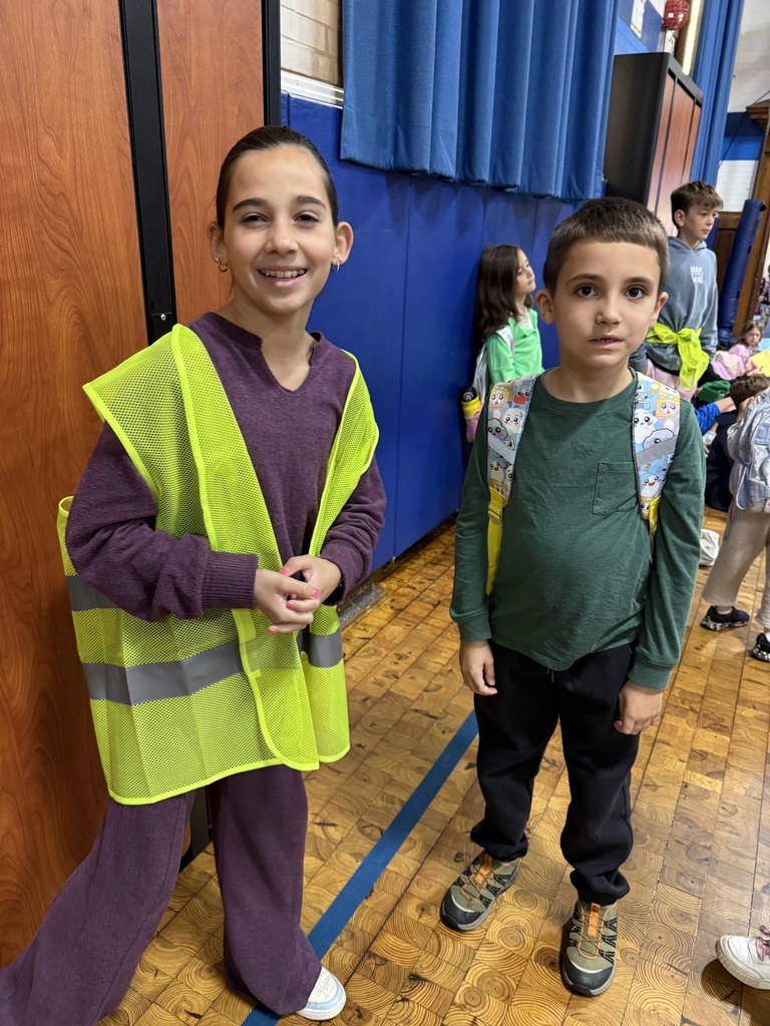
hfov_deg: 56.8
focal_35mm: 24
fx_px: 712
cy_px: 513
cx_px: 385
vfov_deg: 71.6
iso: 400
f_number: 1.78
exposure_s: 1/60
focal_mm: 6.76
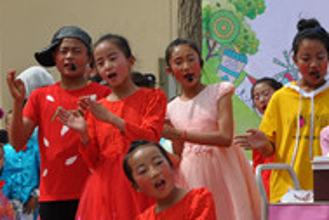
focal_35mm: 266
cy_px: 83
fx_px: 2431
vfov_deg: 5.2
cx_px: 432
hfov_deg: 7.7
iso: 200
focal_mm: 42
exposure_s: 1/320
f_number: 9
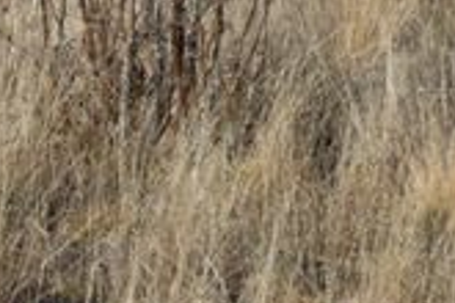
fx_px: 1849
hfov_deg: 12.4
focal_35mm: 146
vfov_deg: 8.8
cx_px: -441
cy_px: -320
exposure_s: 1/2000
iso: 200
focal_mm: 21
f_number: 4.5
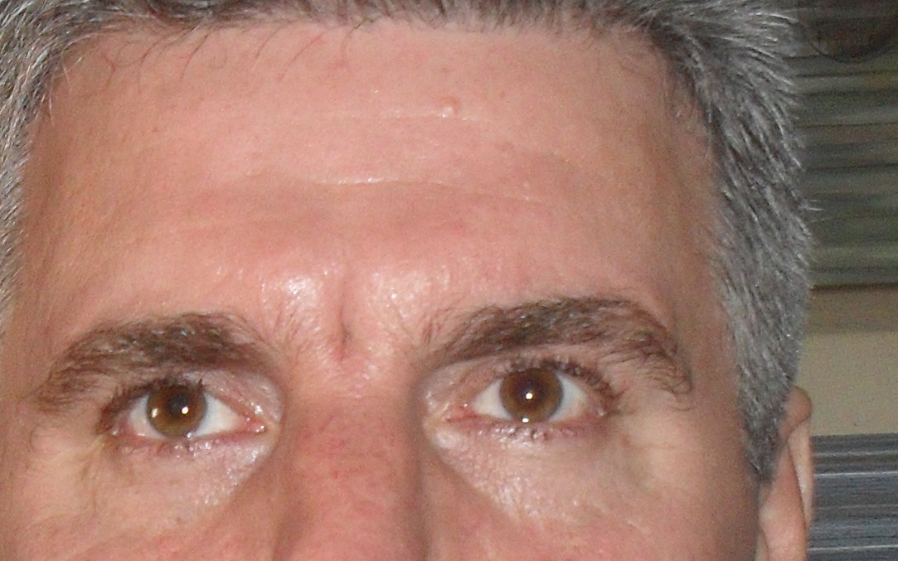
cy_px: 727
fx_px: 3059
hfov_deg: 16.6
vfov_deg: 10.3
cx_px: 238
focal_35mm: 125
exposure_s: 1/45
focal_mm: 6.3
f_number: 3.2
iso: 200
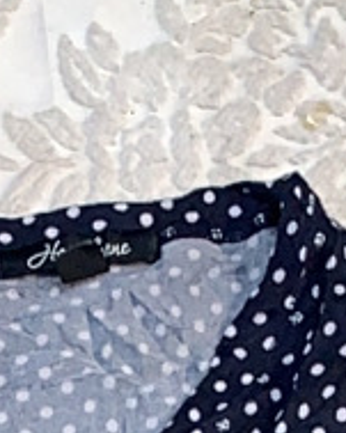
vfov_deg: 10.3
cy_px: 1230
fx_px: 1858
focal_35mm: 145
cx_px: -14
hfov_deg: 10.5
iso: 64
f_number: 1.8
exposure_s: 1/100
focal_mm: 4.25
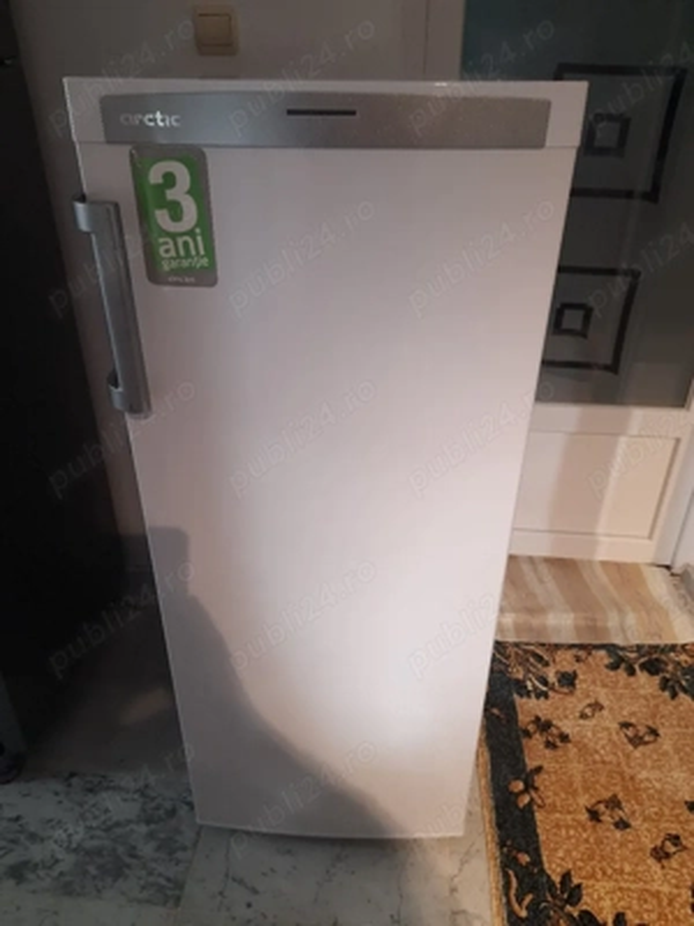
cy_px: 463
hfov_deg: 54.9
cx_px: 347
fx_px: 668
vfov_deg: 69.4
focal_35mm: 25
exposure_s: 1/50
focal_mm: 4.6
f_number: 2
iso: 40
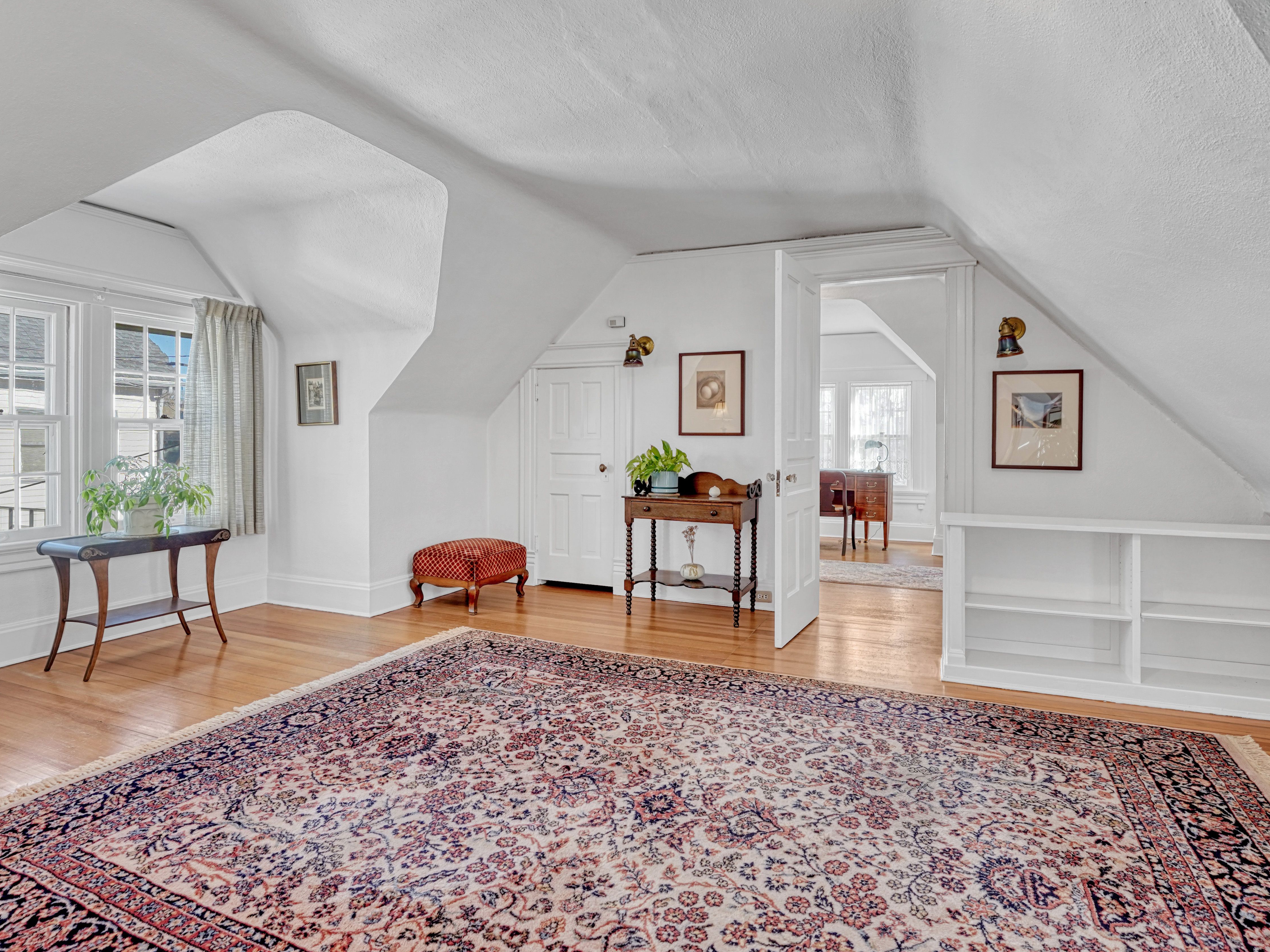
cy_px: 459
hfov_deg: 87.7
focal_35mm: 18
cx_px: 661
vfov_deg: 71.6
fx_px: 660
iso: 400
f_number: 8
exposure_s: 1/2
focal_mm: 14
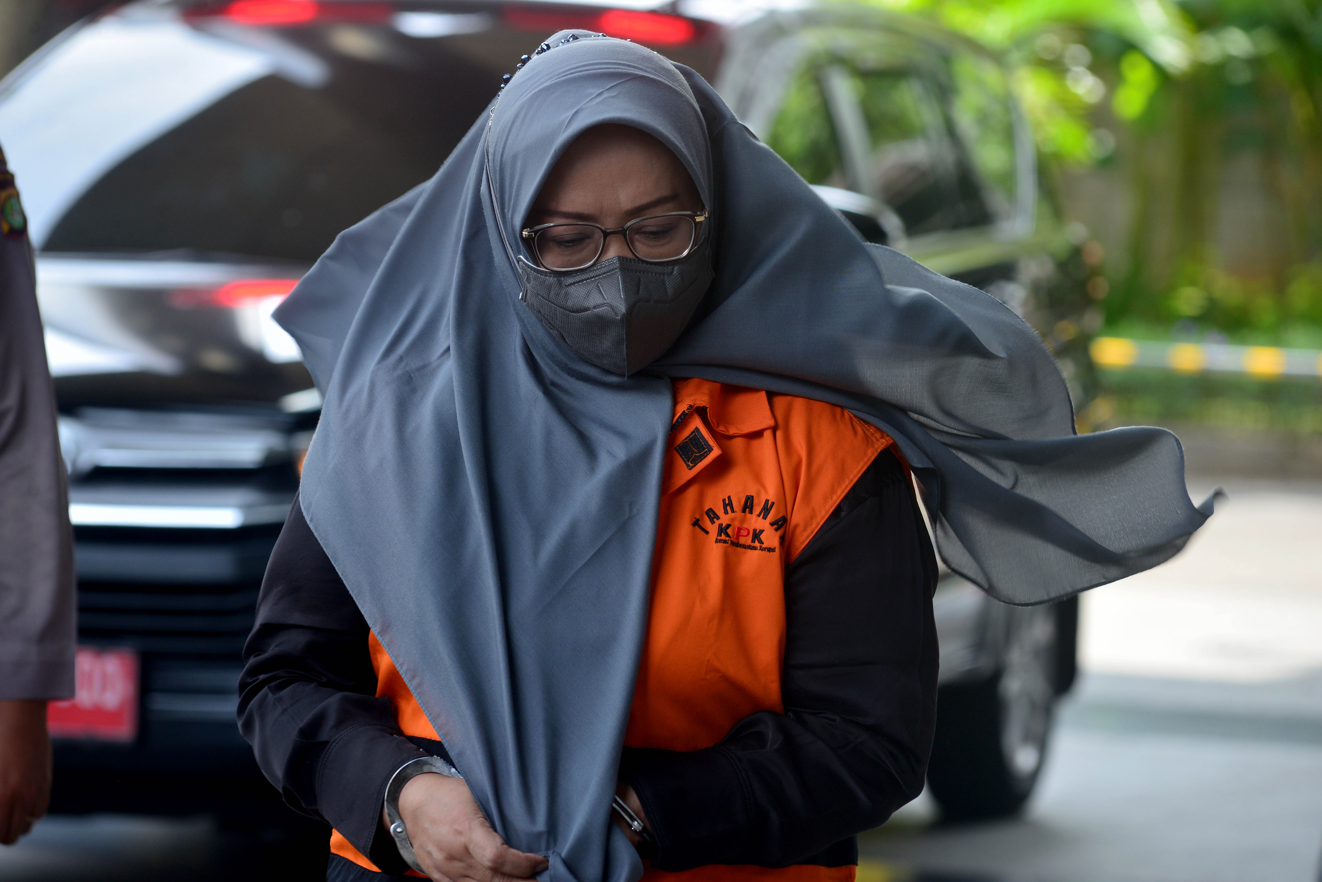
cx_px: 661
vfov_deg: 8.1
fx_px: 6245
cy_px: 441
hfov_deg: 12.1
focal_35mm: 170
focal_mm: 170
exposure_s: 1/160
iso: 320
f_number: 8
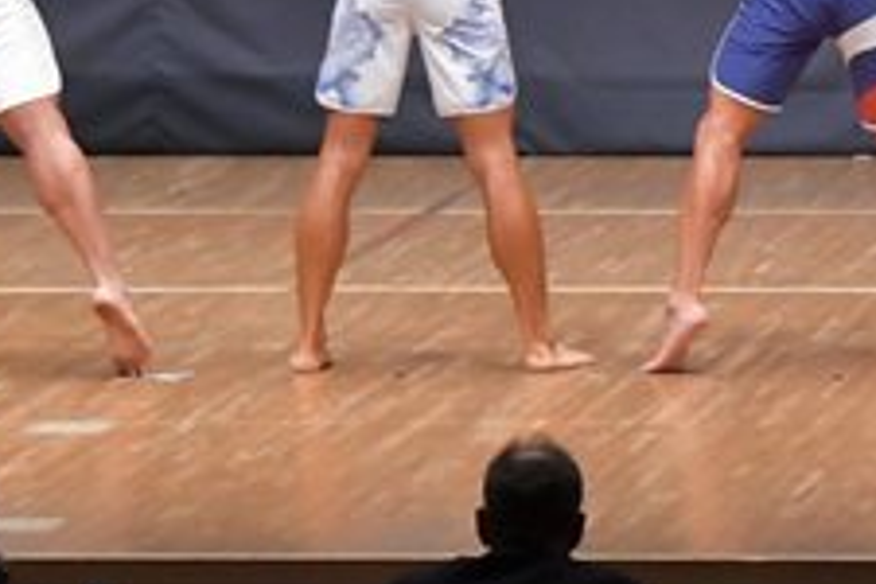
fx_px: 10317
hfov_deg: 4.8
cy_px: -97
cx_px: 1080
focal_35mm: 424
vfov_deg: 3.2
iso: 6400
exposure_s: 1/400
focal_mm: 82
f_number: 5.6
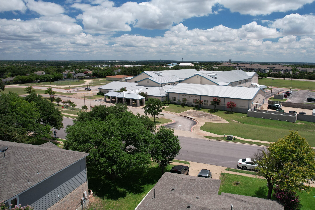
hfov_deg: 69.0
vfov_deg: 49.5
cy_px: 99
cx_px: 183
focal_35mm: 26
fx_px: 227
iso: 120
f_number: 2.8
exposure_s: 1/1250
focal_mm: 8.38
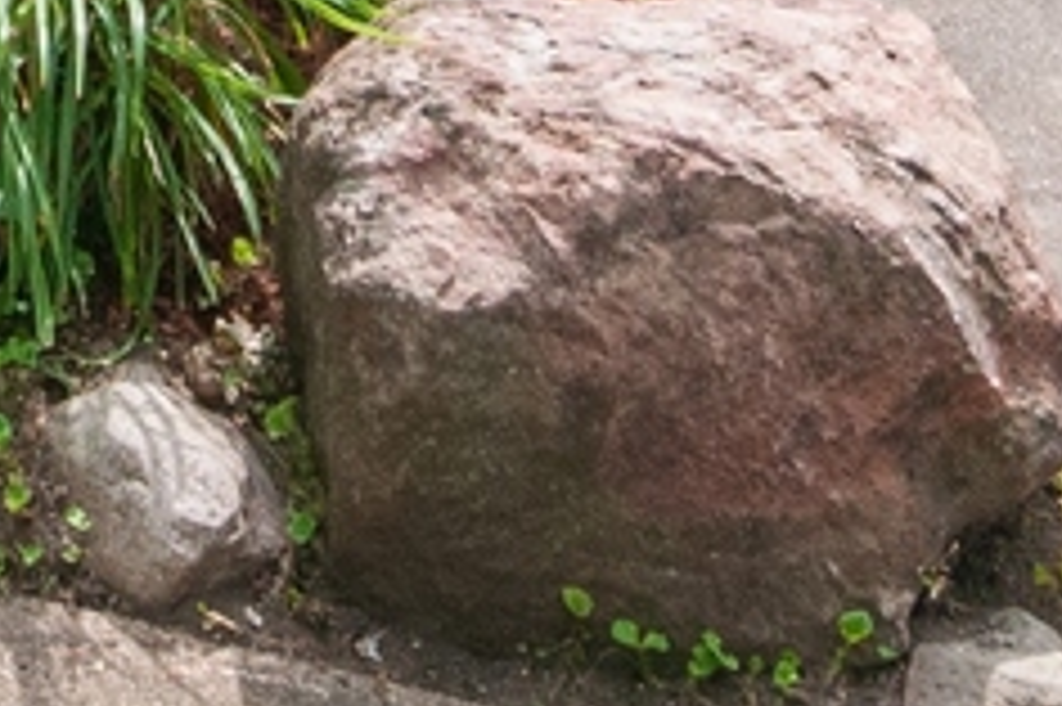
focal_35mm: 124
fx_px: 3655
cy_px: -1709
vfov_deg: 8.4
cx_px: -230
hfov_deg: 15.9
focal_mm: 12
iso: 400
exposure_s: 1/320
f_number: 8
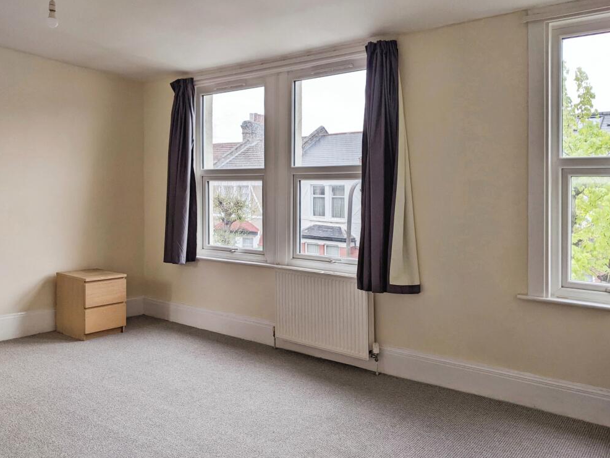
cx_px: 305
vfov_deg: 49.8
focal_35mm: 28
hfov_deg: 63.4
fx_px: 494
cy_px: 235
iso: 45
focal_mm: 4.44
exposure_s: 1/340
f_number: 1.8
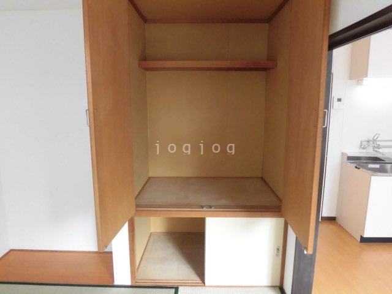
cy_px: 147
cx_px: 196
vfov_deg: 56.8
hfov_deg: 71.6
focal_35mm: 24
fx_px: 272
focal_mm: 4.3
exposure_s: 1/40
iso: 320
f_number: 3.1
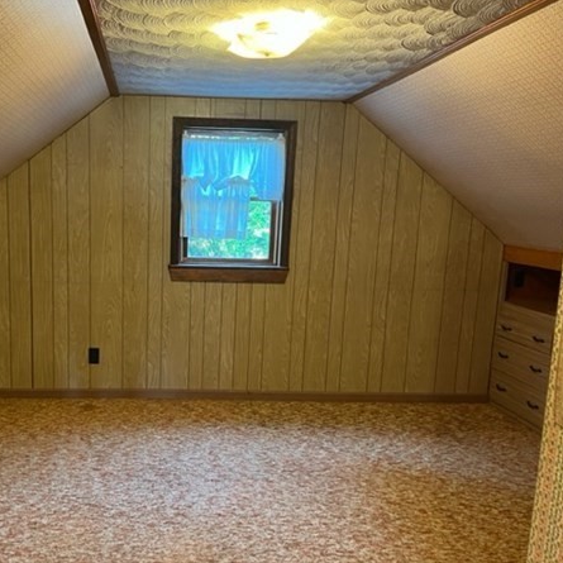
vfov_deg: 52.5
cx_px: 189
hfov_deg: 51.6
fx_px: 570
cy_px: 282
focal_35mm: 31
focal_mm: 5.7
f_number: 1.5
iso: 500
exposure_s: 1/40
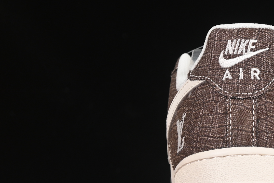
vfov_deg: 7.1
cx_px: 315
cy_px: 80
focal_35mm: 194
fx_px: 1477
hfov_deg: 10.4
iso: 160
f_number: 7.1
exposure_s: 1/60
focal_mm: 50
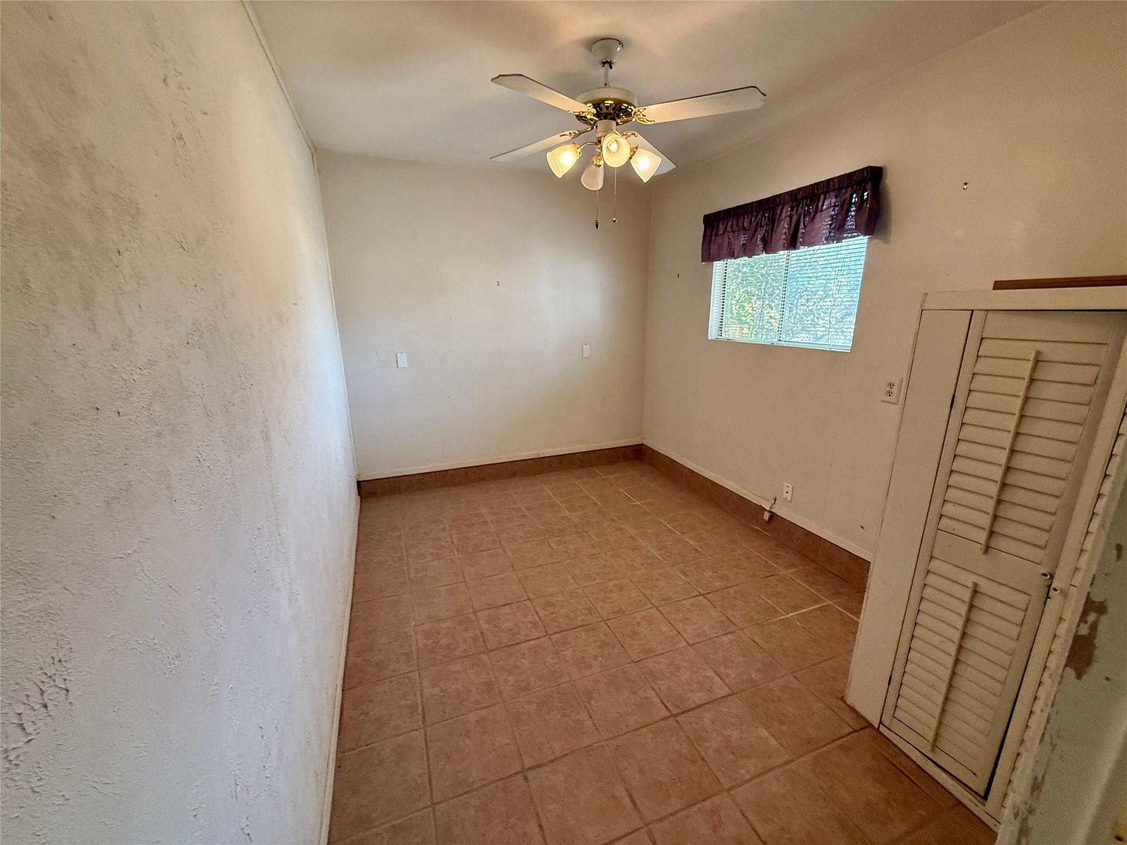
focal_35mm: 14
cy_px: 422
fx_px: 456
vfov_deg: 85.7
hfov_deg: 102.1
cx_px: 564
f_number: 2.2
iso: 320
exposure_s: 1/120
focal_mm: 2.22
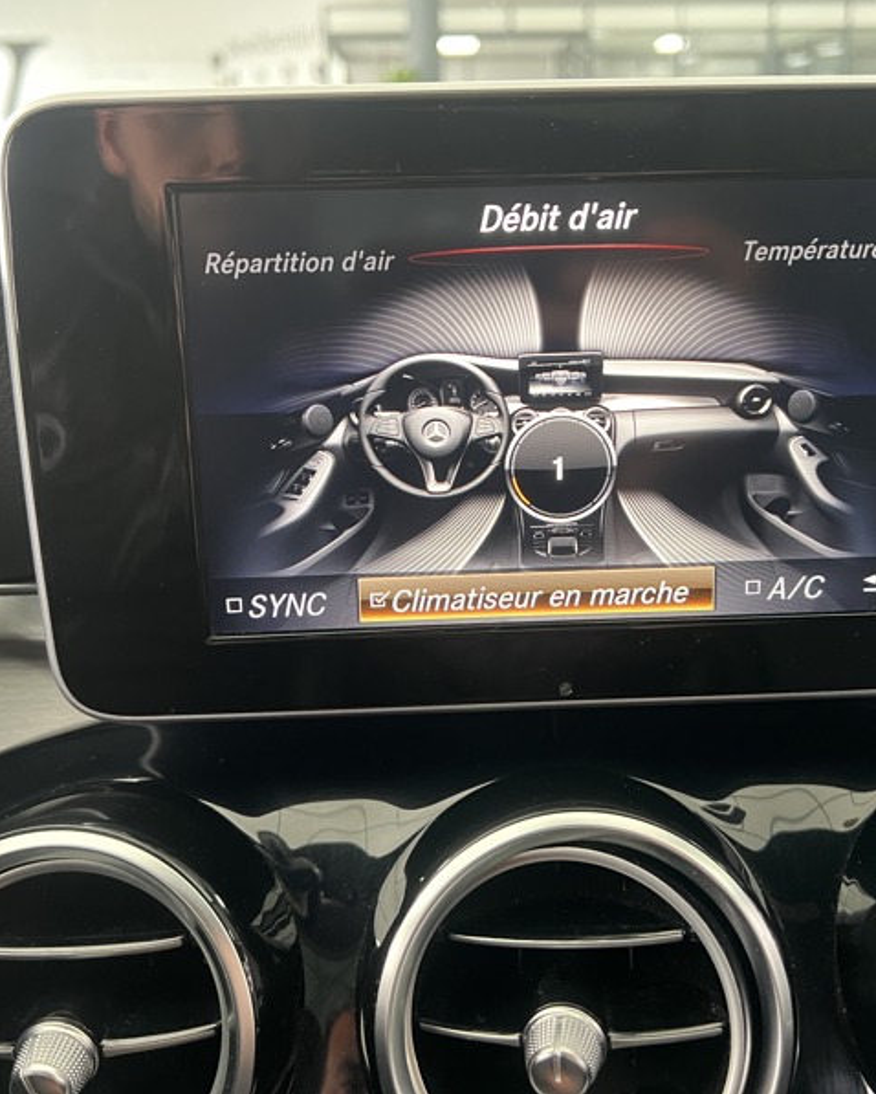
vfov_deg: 52.8
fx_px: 1101
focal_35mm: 34
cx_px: 495
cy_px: 546
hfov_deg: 43.3
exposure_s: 1/50
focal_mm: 5.7
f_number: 1.5
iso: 400
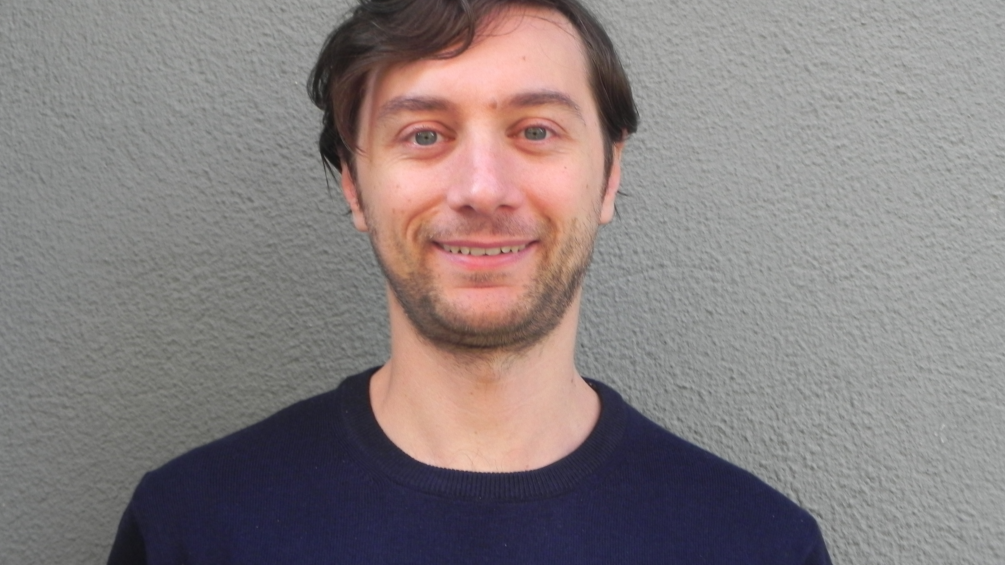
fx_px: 1705
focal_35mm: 64
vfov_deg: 18.8
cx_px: 500
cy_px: 228
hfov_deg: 32.8
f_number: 3.5
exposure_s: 1/58.1
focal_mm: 10.3
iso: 160
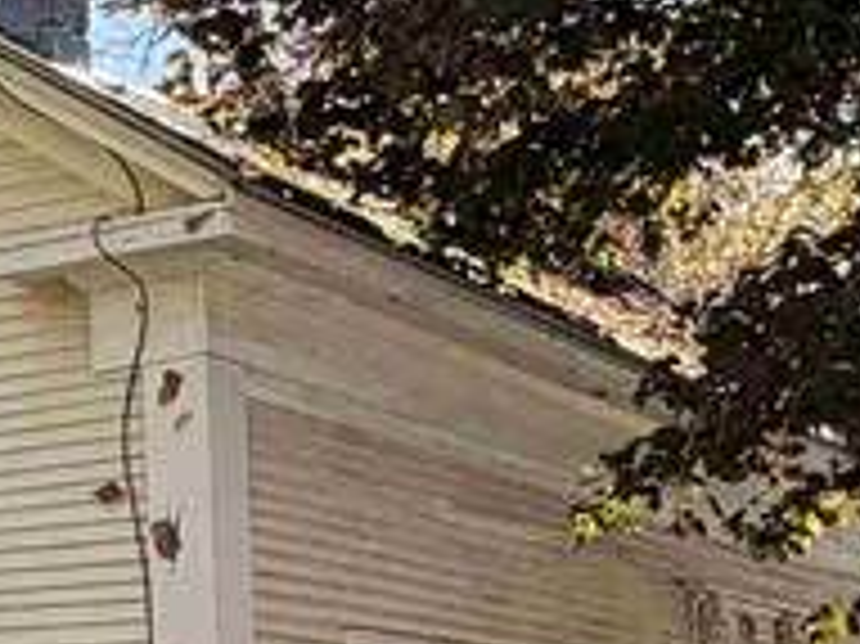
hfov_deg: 19.6
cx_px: -194
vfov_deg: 15.6
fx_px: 2334
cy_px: 558
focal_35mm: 94
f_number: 2.2
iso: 50
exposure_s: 1/502
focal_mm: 2.22
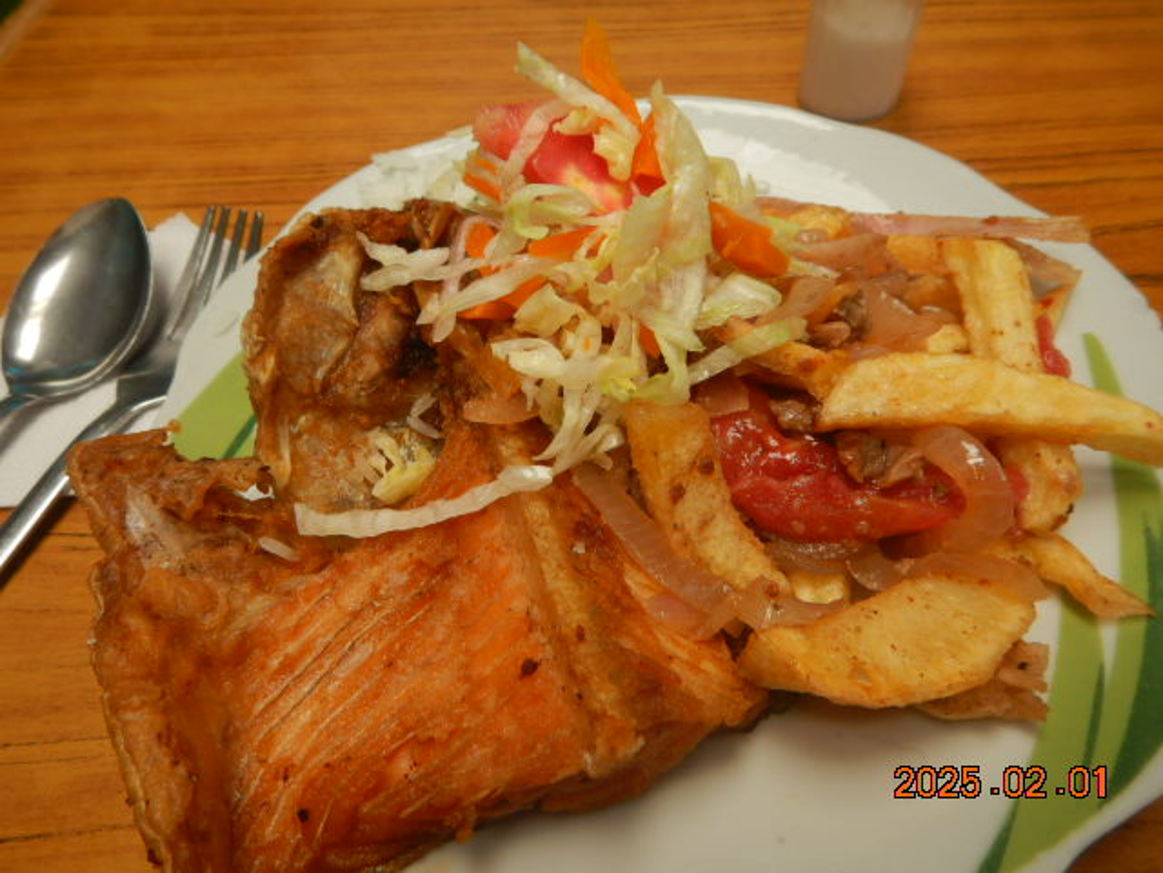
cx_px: 582
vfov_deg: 56.8
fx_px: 806
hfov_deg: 71.6
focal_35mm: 24
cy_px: 436
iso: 125
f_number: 2.8
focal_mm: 4.3
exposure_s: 1/500
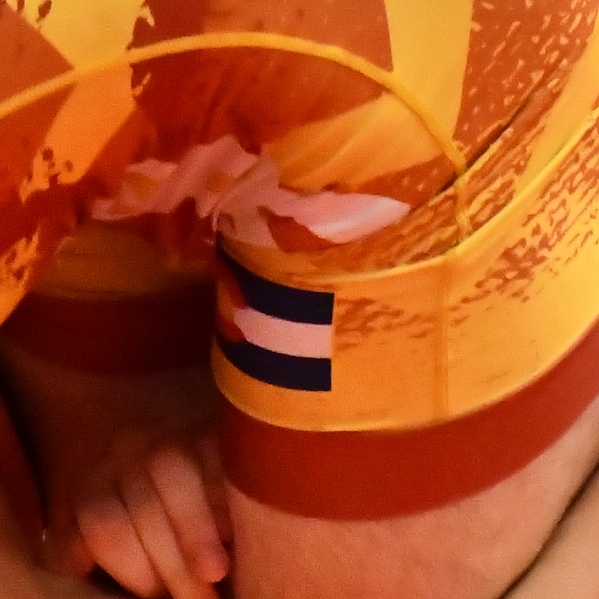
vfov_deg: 1.9
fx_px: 18324
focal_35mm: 936
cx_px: 82
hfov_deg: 1.9
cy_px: 327
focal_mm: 135
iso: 12800
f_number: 4
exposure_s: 1/800
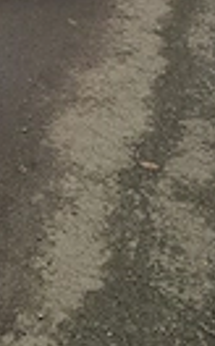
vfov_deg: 25.5
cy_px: -50
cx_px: -13
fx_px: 697
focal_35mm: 74
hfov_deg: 17.0
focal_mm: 5.54
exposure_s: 1/909
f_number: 1.8
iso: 50
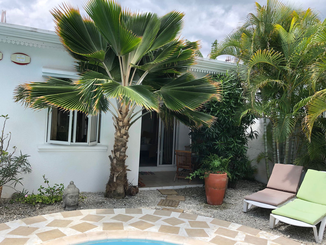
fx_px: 264
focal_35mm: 28
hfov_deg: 63.4
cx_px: 163
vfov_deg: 49.7
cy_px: 122
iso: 20
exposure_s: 1/600
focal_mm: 4
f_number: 1.8
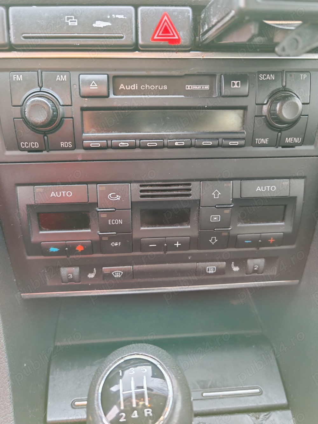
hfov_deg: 51.3
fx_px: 331
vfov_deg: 65.3
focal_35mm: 27
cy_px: 212
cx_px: 159
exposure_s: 1/50
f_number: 1.9
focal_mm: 6.67
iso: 250
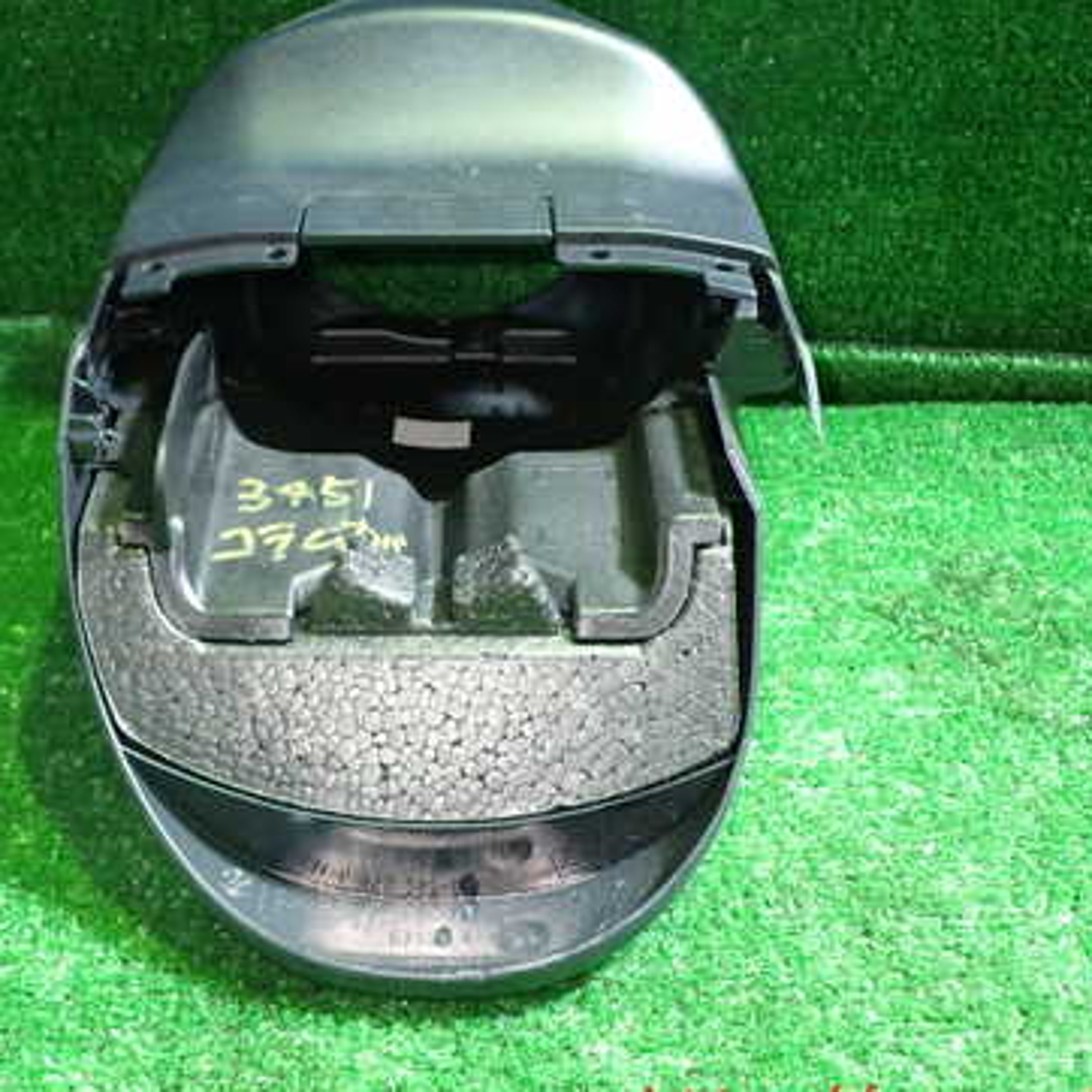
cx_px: 419
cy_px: 477
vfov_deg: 38.3
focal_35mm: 44
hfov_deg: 38.1
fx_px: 1570
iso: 800
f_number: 2.3
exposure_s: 1/30
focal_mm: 5.4
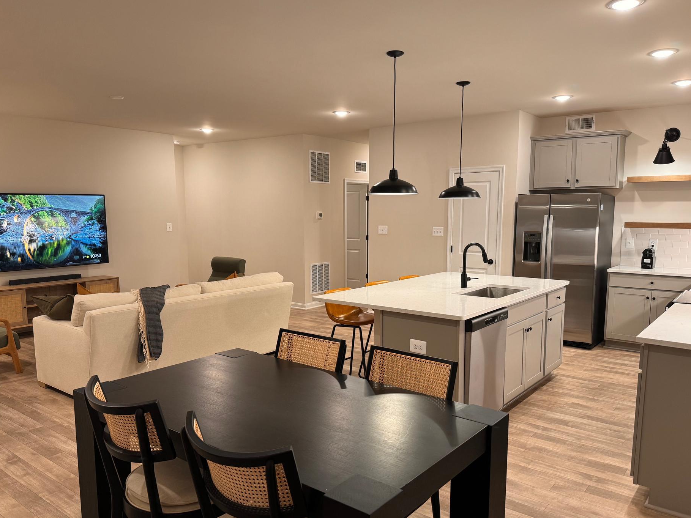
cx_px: 349
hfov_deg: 65.3
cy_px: 279
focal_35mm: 27
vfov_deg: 51.3
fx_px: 539
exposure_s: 1/60
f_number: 1.78
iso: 125
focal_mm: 6.76
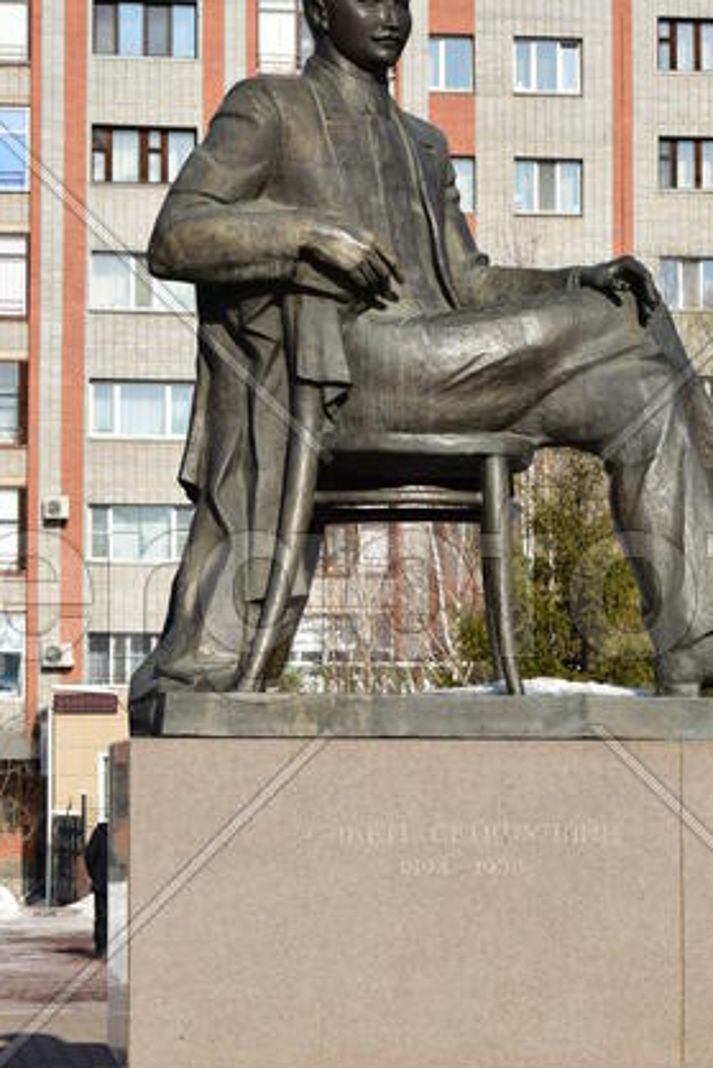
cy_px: 595
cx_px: 464
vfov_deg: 19.6
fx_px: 3087
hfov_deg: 13.2
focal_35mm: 104
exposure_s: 1/250
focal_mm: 50
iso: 100
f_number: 8
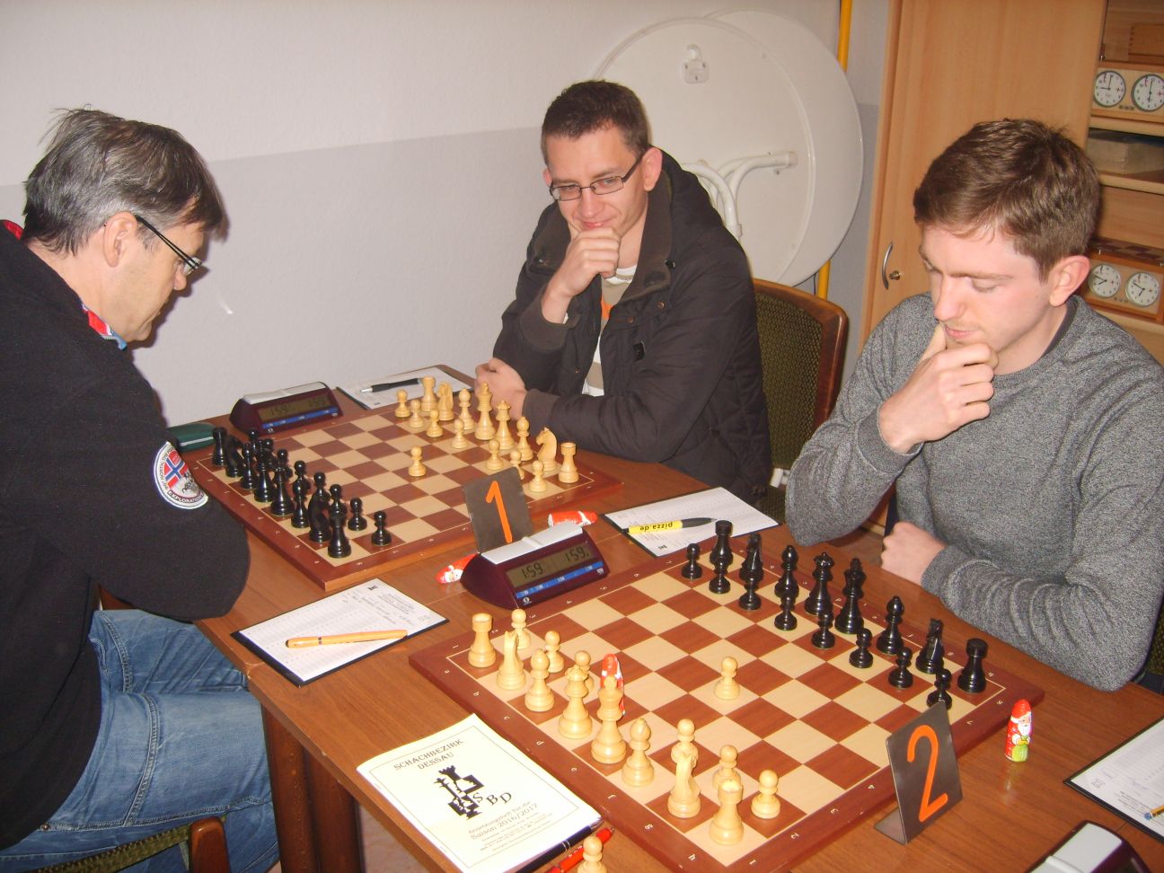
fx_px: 1177
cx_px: 582
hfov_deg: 52.6
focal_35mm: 35
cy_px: 436
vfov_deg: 40.7
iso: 100
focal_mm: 7.4
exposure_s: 1/30
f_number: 2.8
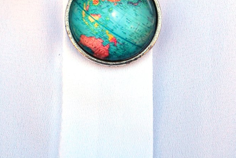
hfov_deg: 24.7
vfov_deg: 16.4
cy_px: 5
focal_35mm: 82
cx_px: 117
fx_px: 538
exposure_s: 1/125
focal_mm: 24
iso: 100
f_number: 8
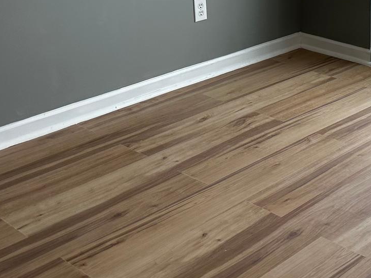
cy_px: 28
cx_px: 359
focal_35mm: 68
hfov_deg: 27.2
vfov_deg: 21.1
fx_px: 729
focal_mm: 6.86
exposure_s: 1/160
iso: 100
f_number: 1.78
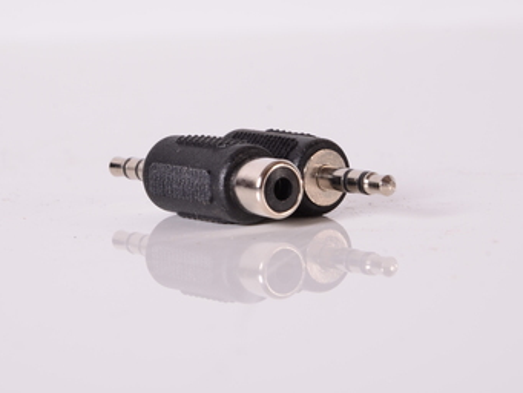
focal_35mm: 222
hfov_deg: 8.9
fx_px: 3351
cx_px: 288
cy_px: 213
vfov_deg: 6.7
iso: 100
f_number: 14
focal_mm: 105
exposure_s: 1/200
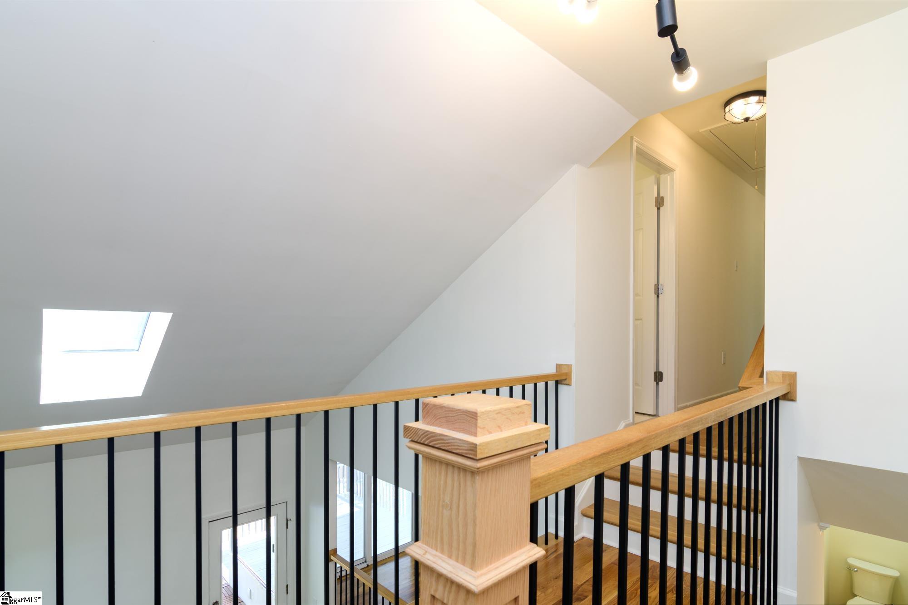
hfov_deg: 96.7
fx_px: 403
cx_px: 454
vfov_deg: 73.7
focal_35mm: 16
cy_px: 302
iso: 320
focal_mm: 11
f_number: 7.1
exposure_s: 1/13
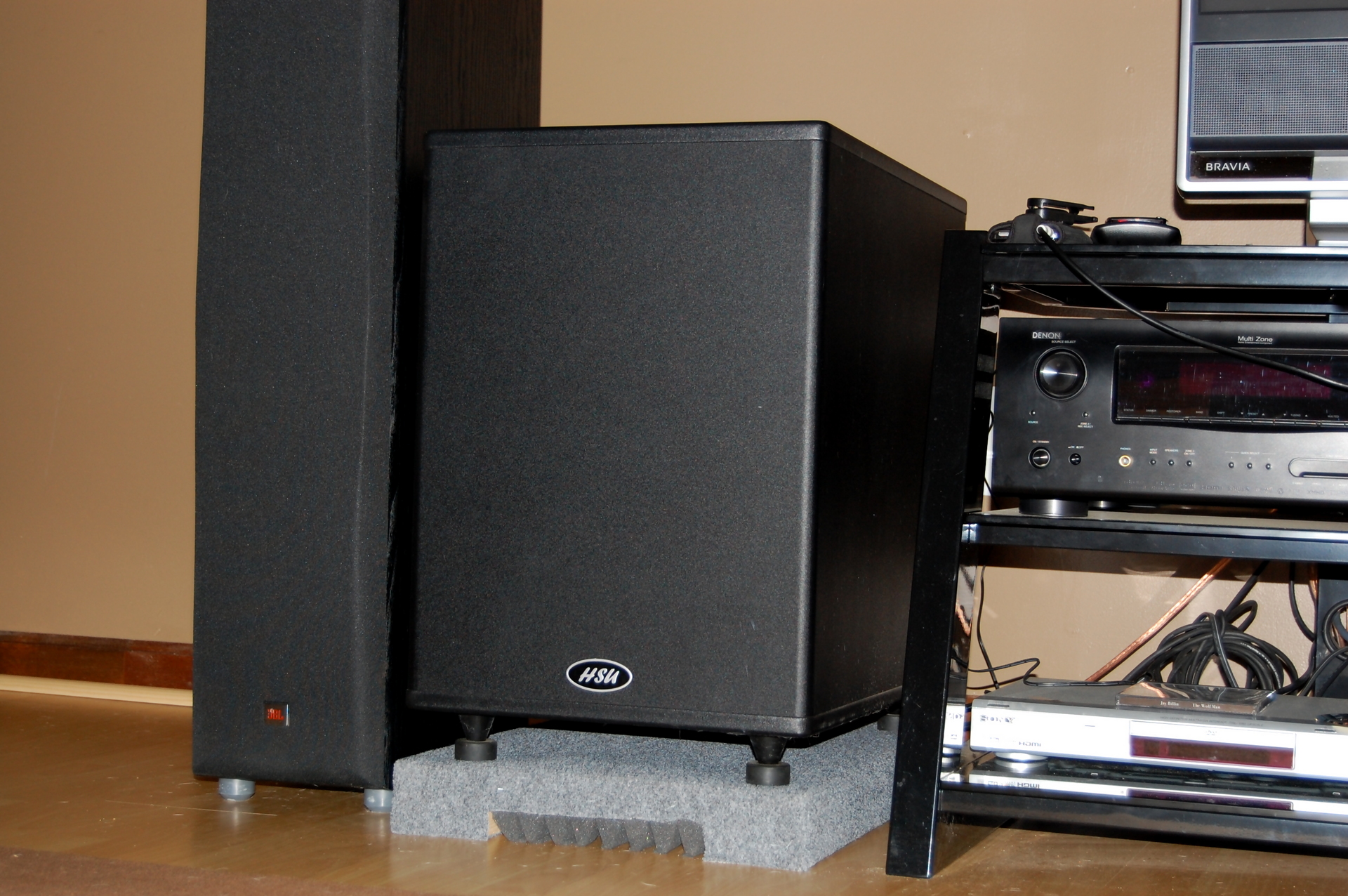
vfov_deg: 23.7
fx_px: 2132
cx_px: 674
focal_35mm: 57
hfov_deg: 35.1
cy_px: 448
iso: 400
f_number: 5
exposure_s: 1/60
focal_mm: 38
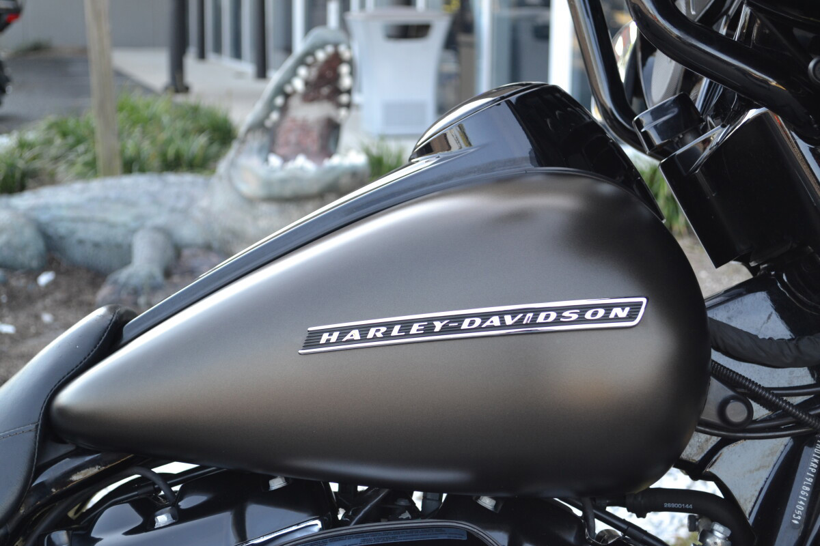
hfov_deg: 31.9
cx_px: 410
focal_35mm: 63
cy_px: 273
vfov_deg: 21.6
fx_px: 1435
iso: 400
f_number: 5.6
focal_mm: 42
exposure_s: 1/125
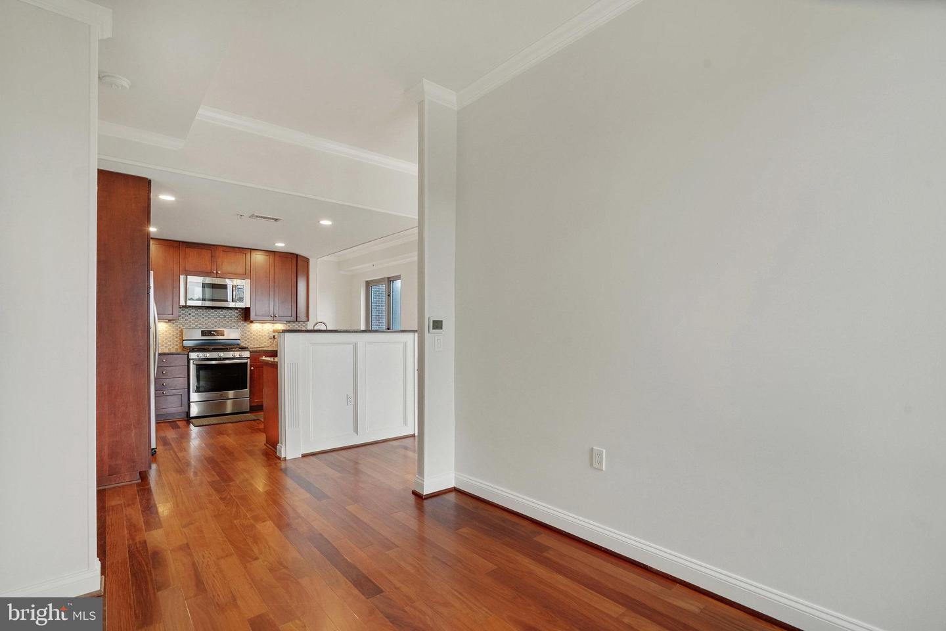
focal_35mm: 16
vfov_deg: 73.7
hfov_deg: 96.7
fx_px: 420
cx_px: 473
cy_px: 316
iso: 1250
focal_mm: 16
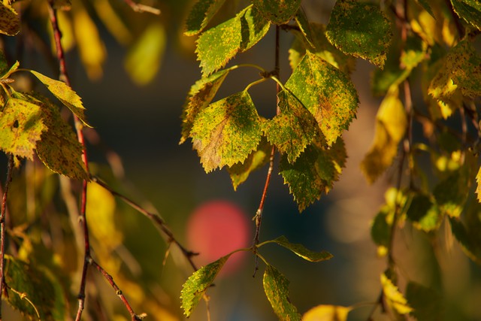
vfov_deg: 6.9
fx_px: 2673
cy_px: 160
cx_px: 240
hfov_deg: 10.3
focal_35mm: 200
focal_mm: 200
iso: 100
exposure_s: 1/160
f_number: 6.3
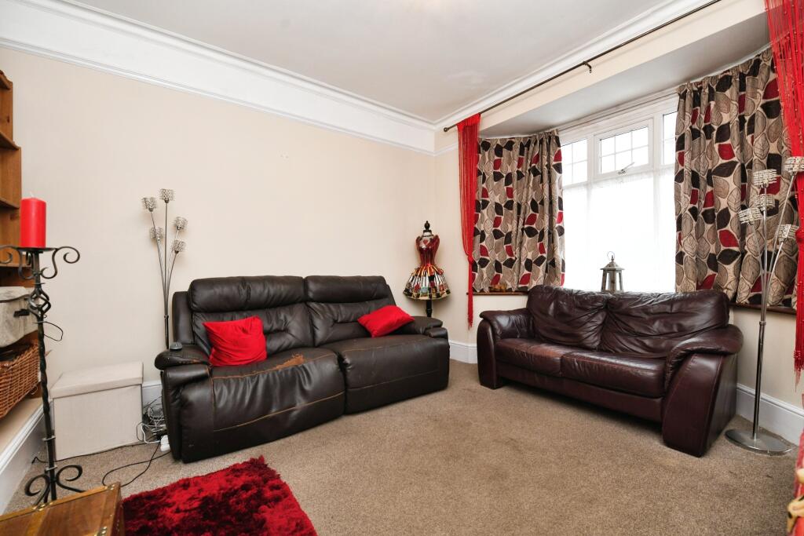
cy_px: 268
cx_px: 402
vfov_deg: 77.3
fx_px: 335
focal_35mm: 15
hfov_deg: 100.4
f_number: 6.3
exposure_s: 1/60
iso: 800
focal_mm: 15
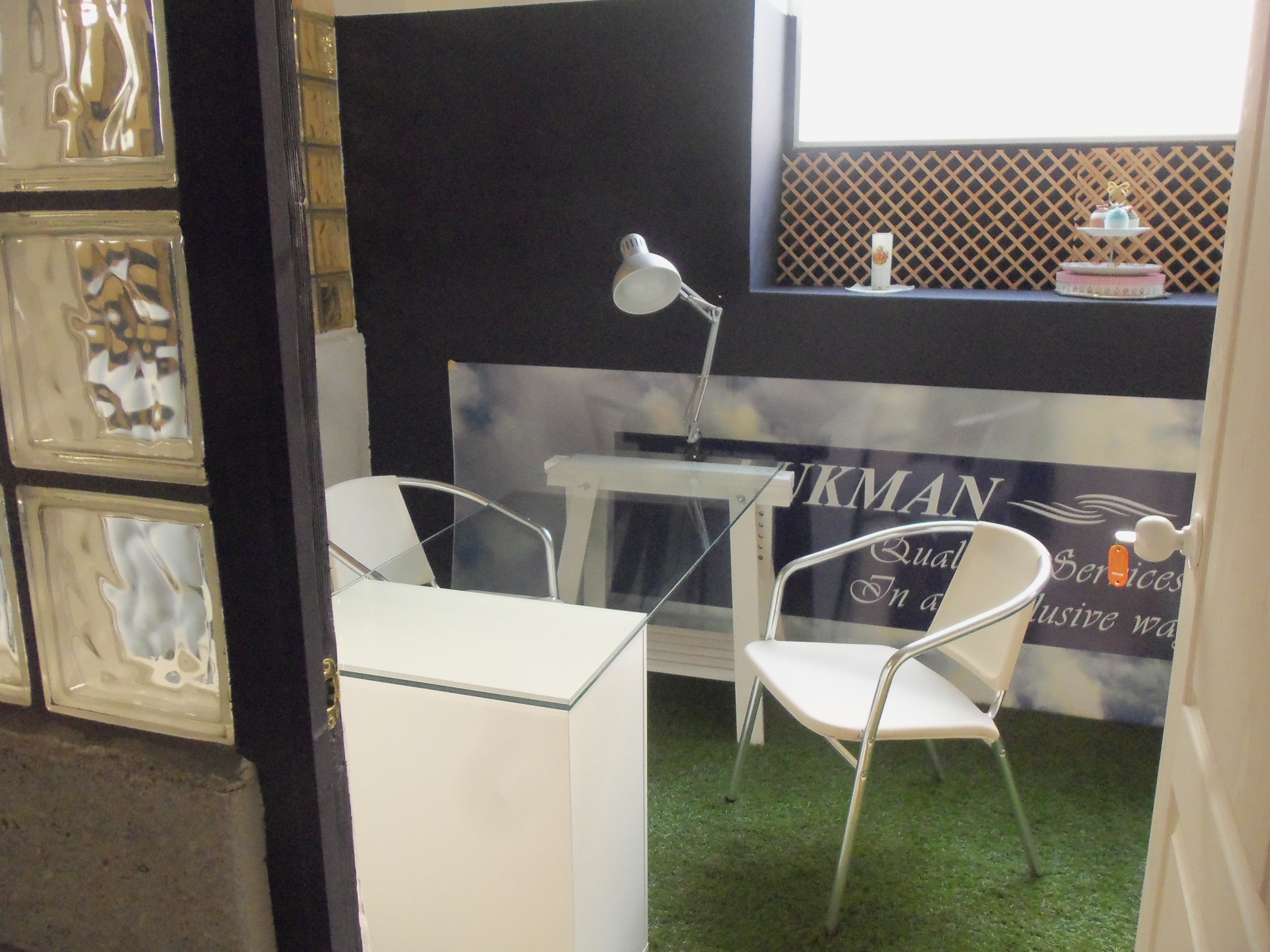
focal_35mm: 29
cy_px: 476
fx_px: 1064
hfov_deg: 61.7
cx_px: 635
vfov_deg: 48.2
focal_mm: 5.2
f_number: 3.4
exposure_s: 1/20
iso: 400
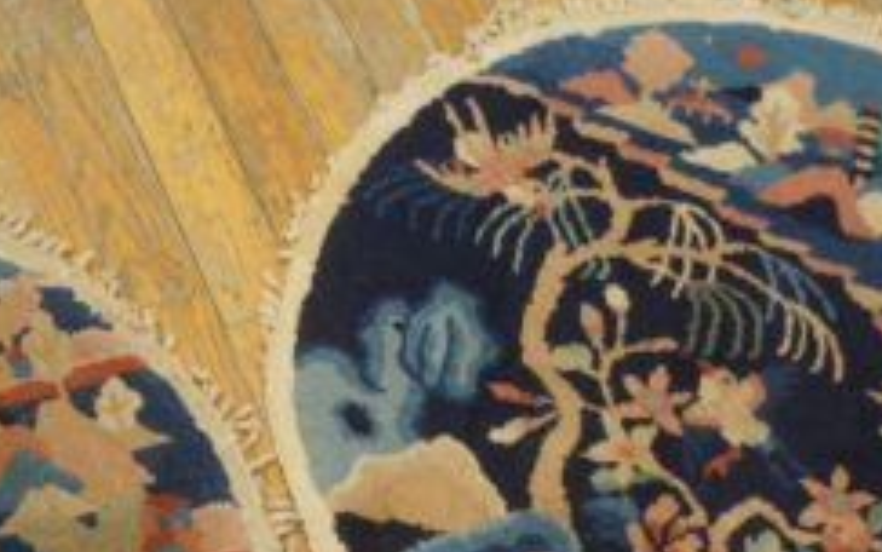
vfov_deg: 18.2
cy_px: 652
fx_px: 1635
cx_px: 261
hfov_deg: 29.9
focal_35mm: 68
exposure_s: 1/60
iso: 800
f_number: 4
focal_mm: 18
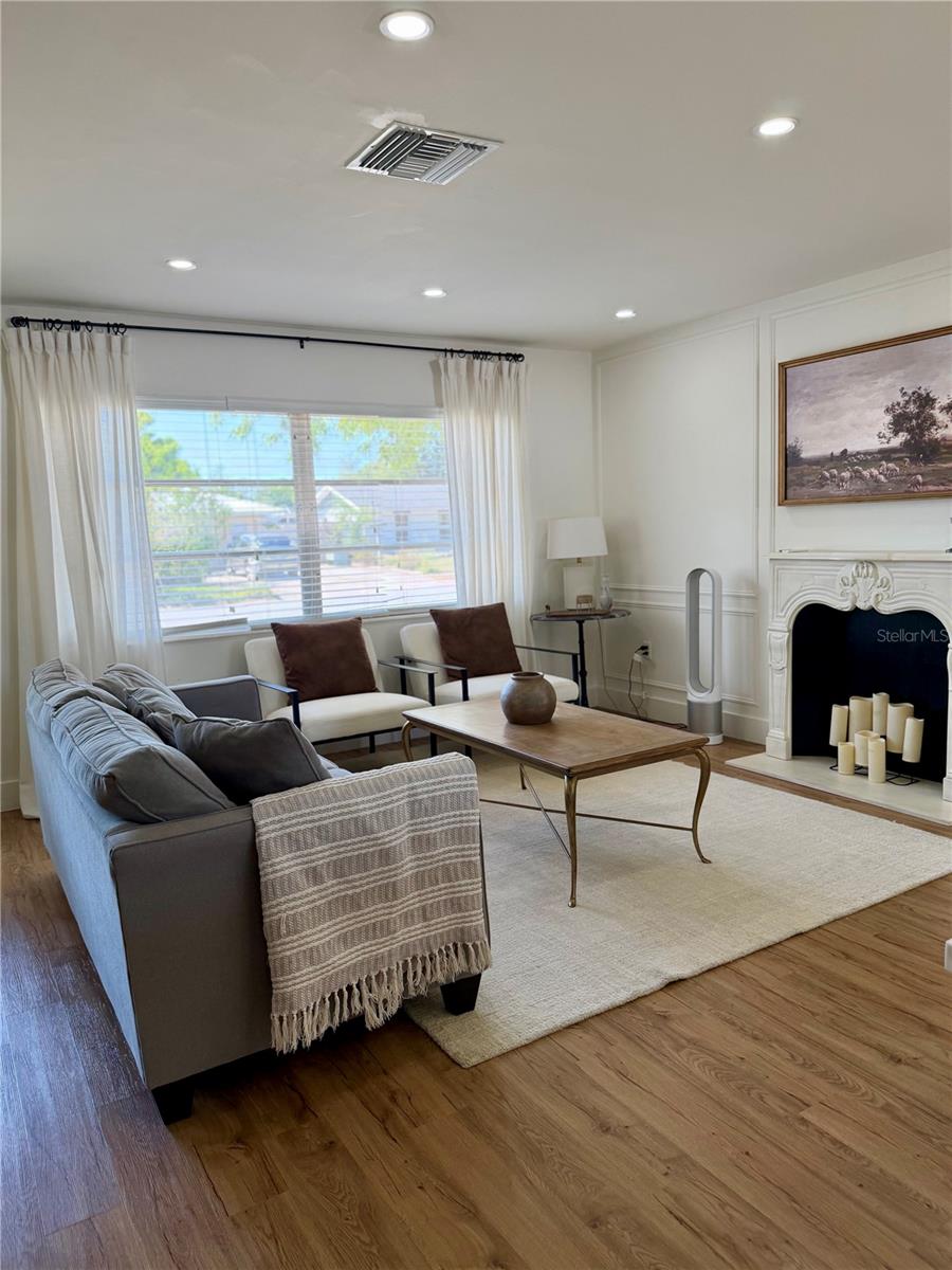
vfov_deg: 71.6
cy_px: 635
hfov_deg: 56.8
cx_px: 476
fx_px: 880
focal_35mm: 24
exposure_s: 1/195
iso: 100
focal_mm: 6.76
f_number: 1.78
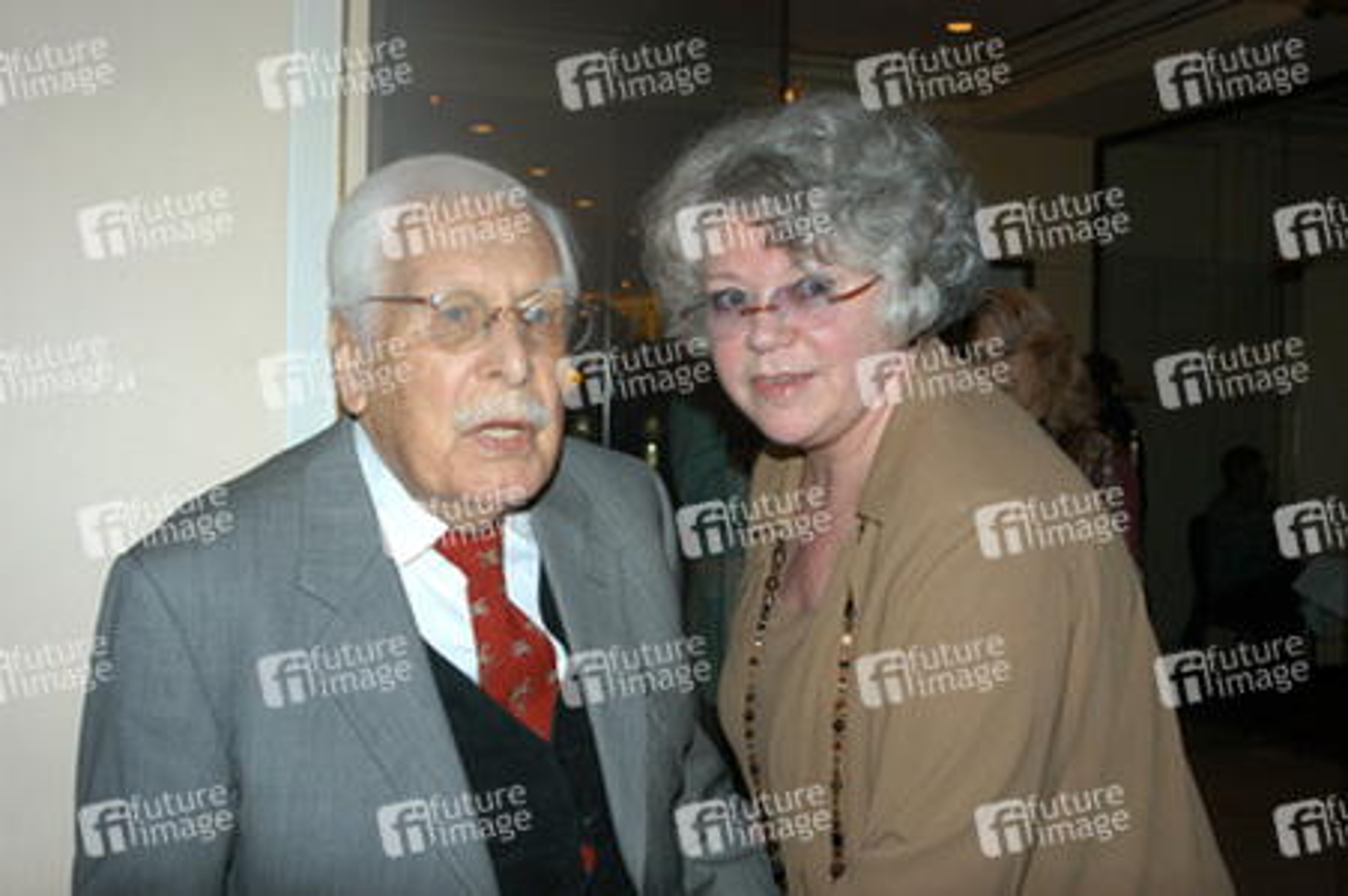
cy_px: 448
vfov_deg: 34.2
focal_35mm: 39
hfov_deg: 49.6
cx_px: 674
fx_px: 1459
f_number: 4.5
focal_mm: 26
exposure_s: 1/125
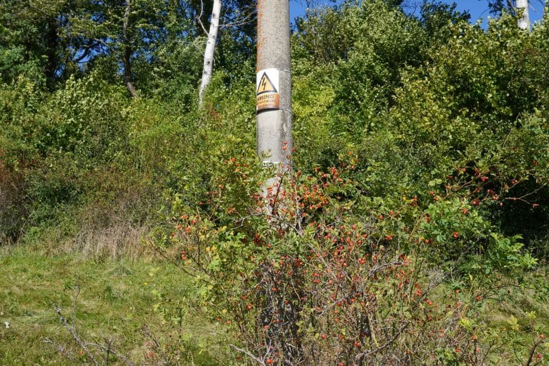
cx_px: 274
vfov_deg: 36.9
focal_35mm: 36
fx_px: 549
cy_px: 183
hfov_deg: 53.1
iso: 100
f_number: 8
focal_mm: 24
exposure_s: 1/160
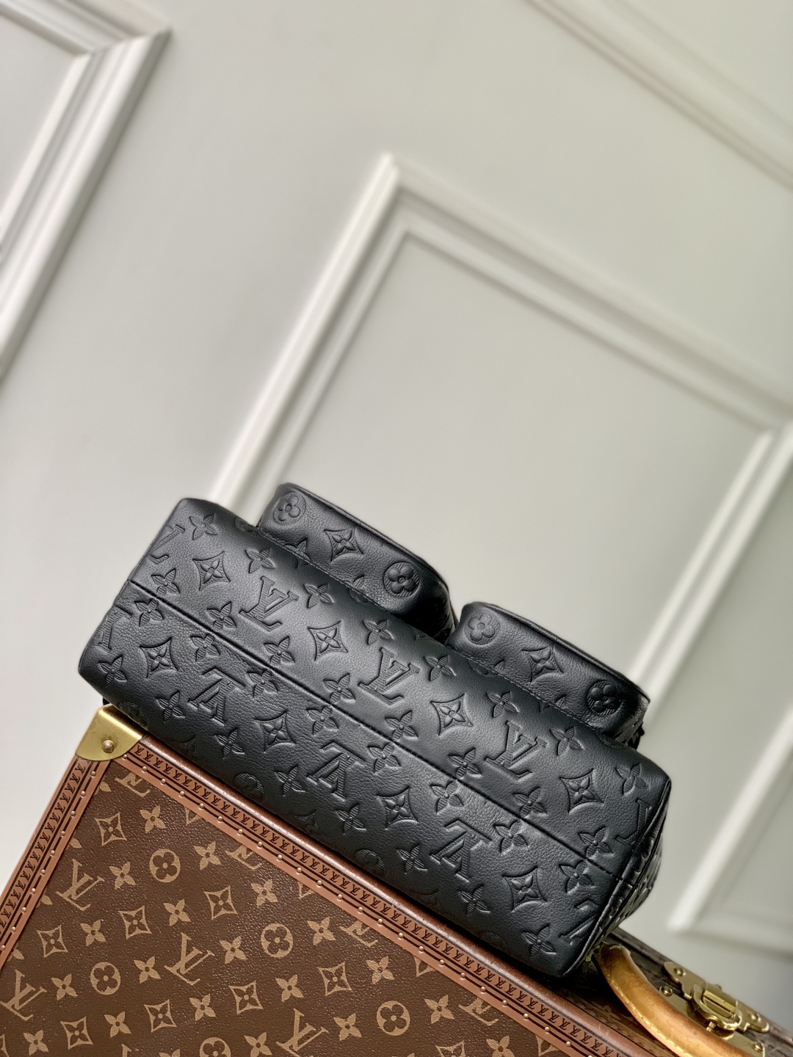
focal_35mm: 52
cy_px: 528
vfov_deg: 36.8
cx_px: 396
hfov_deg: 28.0
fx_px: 1588
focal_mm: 6
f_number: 2.4
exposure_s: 1/122
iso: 64
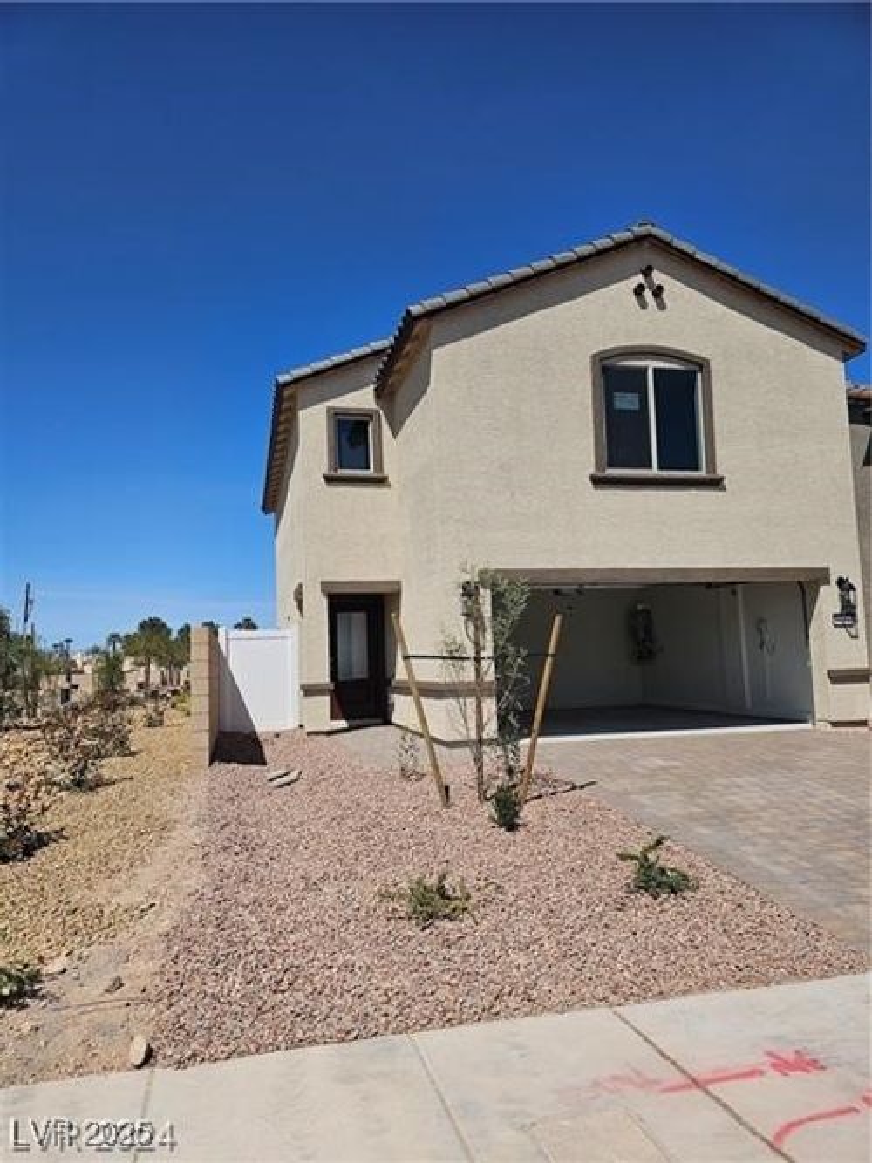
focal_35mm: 23
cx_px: 436
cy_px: 582
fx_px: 773
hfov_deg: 58.9
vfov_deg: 73.9
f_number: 1.7
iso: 10
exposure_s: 1/1668
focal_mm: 6.3
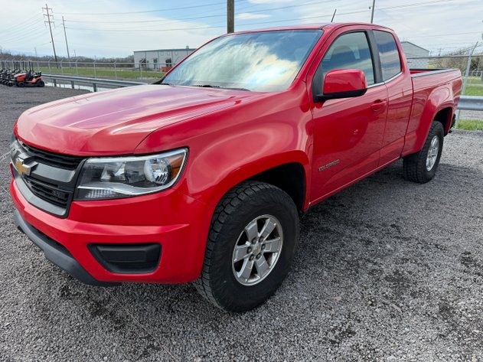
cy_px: 181
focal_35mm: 24
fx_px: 335
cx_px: 242
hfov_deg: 71.6
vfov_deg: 56.8
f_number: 1.78
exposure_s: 1/2299
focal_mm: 6.76
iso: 100
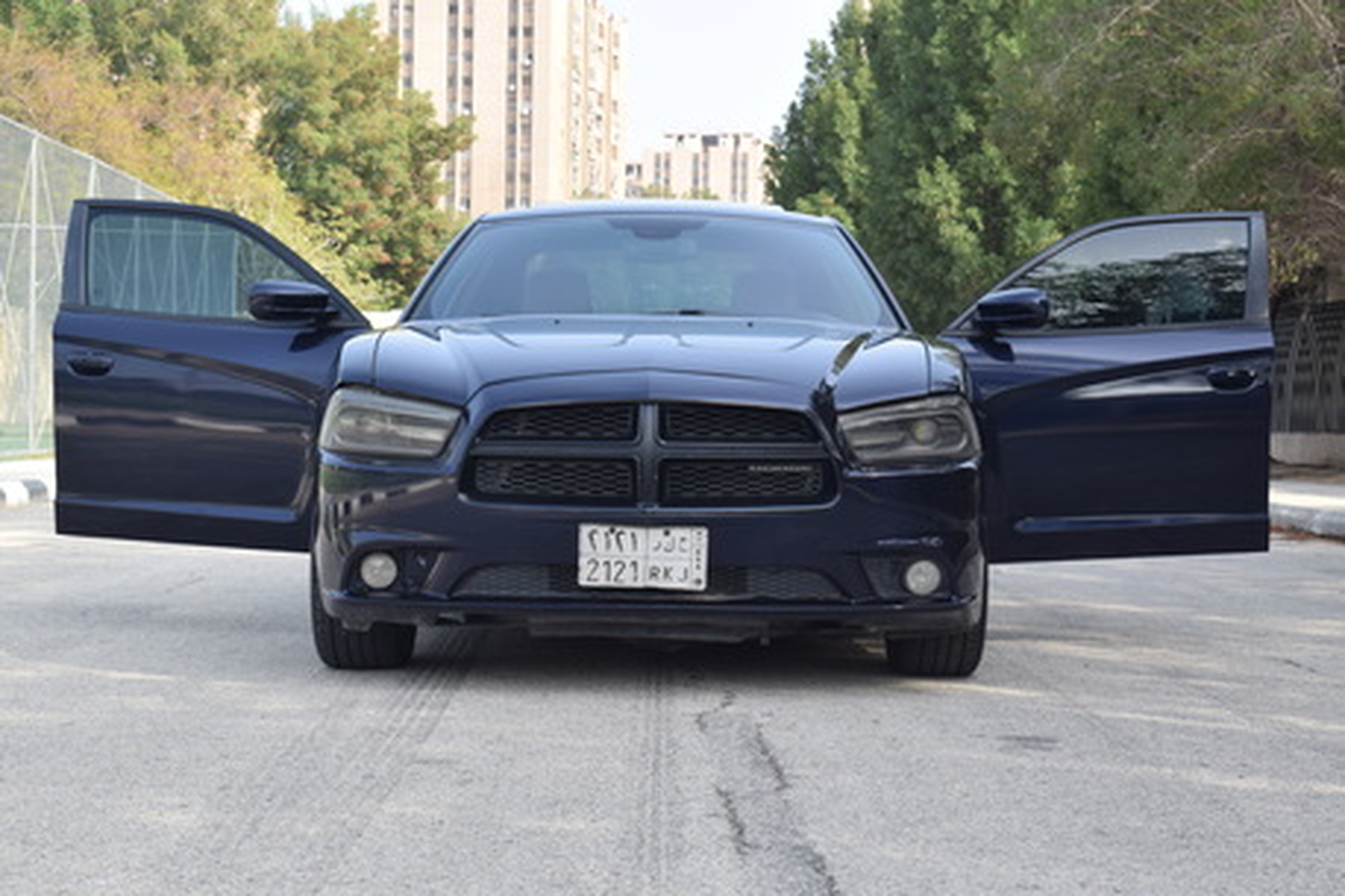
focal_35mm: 63
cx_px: 672
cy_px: 448
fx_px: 2353
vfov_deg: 21.6
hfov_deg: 31.9
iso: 250
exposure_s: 1/250
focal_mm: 42
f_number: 8
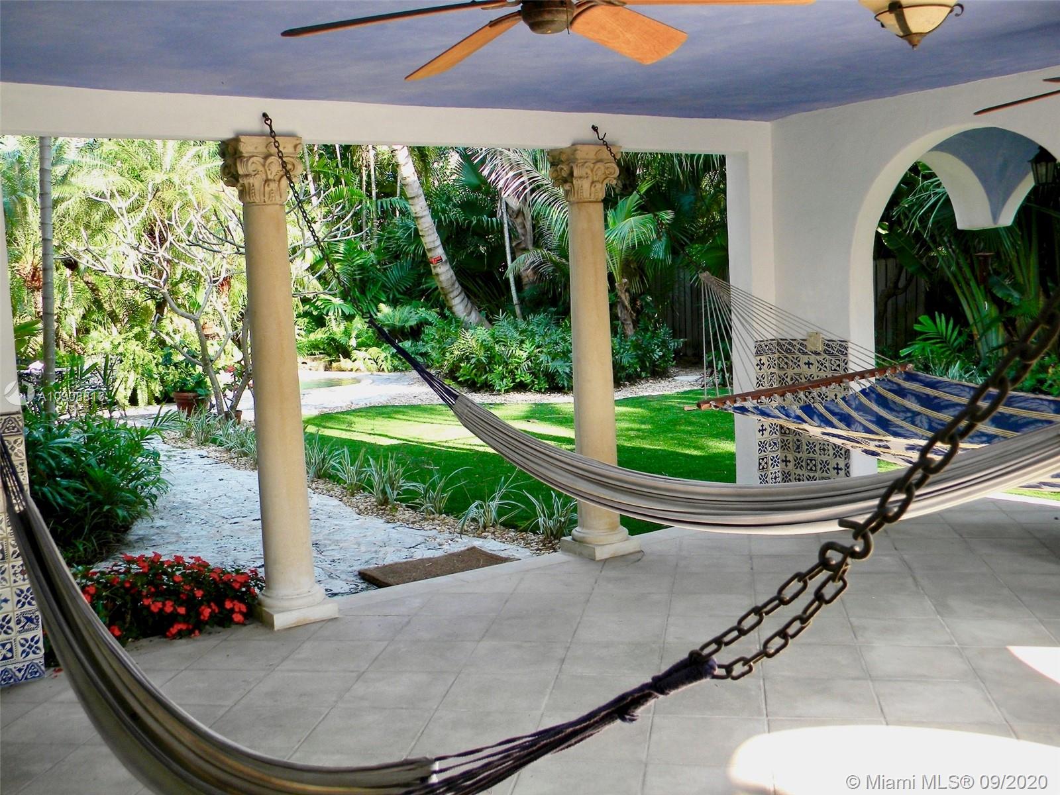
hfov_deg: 51.4
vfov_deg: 39.7
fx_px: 1102
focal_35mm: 36
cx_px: 530
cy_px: 398
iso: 80
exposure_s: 1/100
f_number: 3.7
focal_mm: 6.4
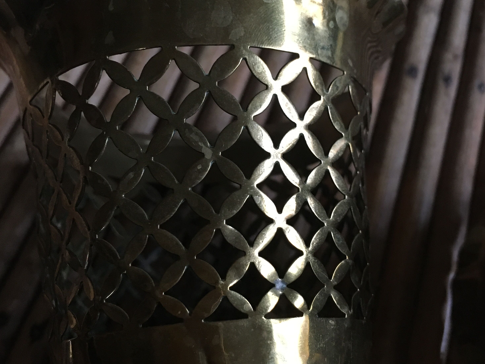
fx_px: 560
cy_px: 178
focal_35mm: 40
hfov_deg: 46.8
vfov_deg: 36.0
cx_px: 248
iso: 200
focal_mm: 4.15
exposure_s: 1/17
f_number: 2.2
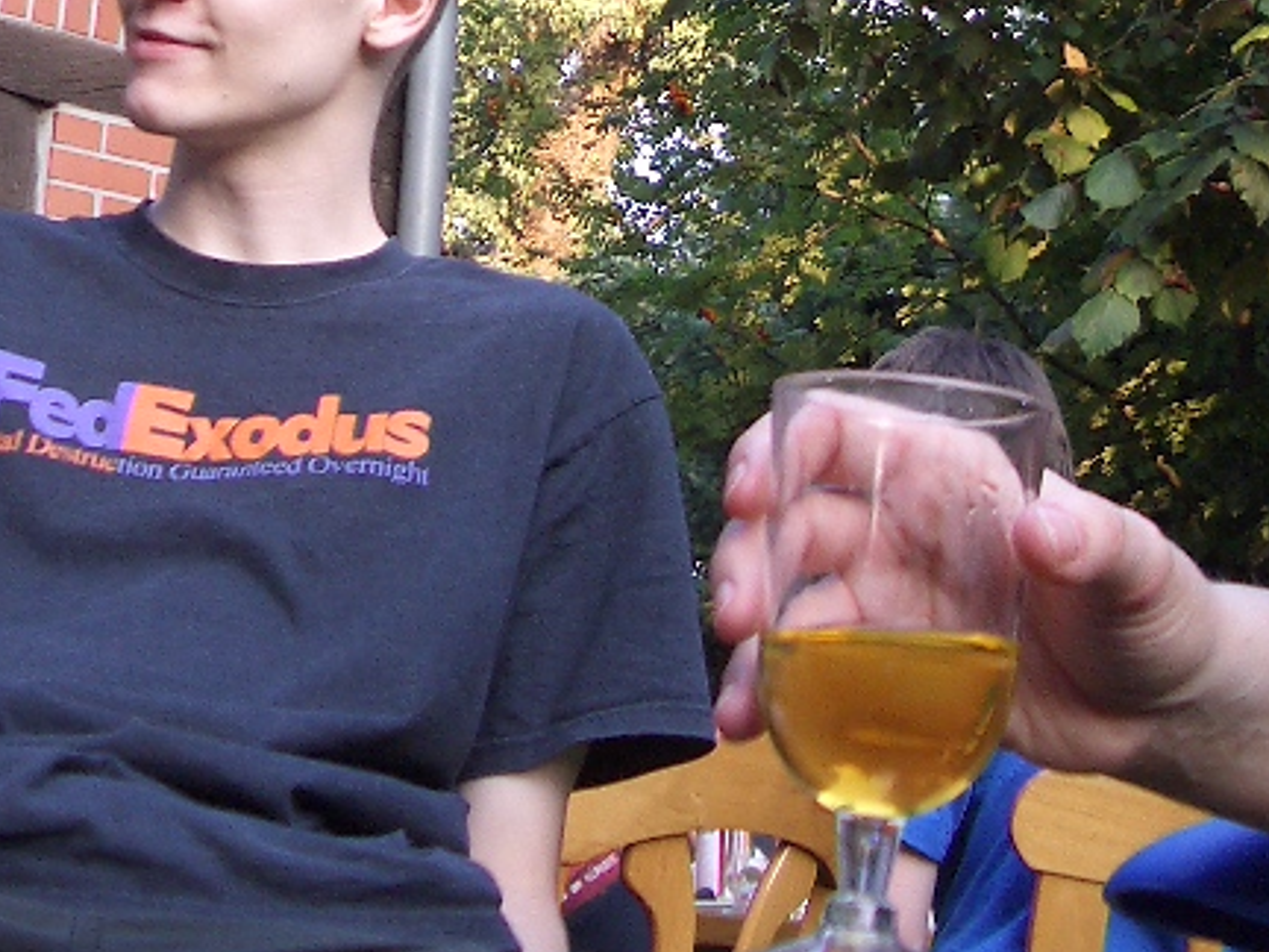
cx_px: 540
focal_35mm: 83
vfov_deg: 17.2
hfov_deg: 23.5
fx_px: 3043
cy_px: -115
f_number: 2.6
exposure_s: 1/125
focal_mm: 5.8
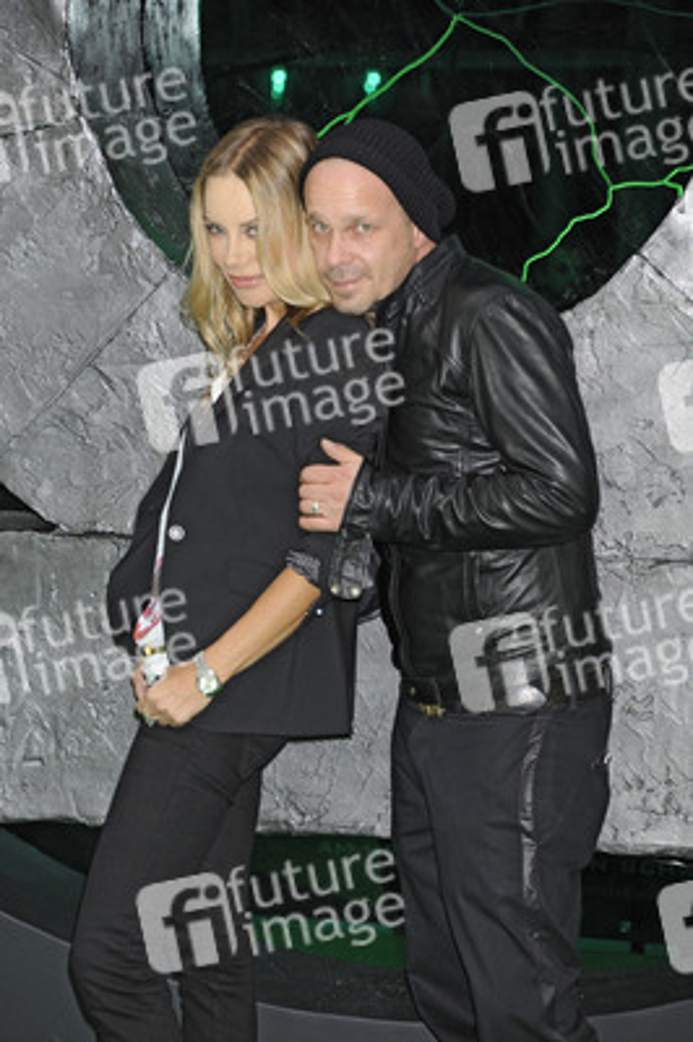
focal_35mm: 145
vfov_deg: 14.2
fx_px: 4194
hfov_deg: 9.4
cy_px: 521
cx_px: 346
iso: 640
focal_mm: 145
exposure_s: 1/160
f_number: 6.3
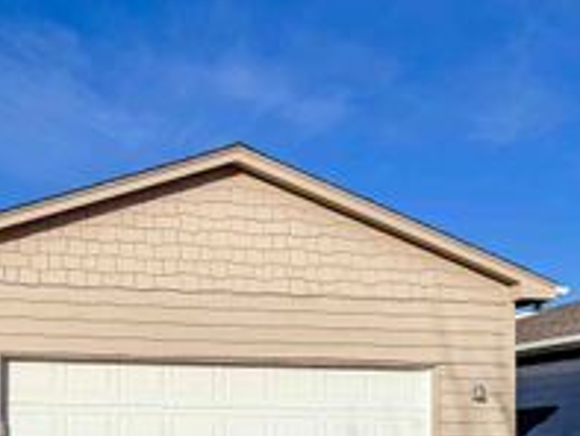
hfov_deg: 29.9
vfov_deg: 22.9
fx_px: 1023
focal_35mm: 61
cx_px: 26
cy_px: 458
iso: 80
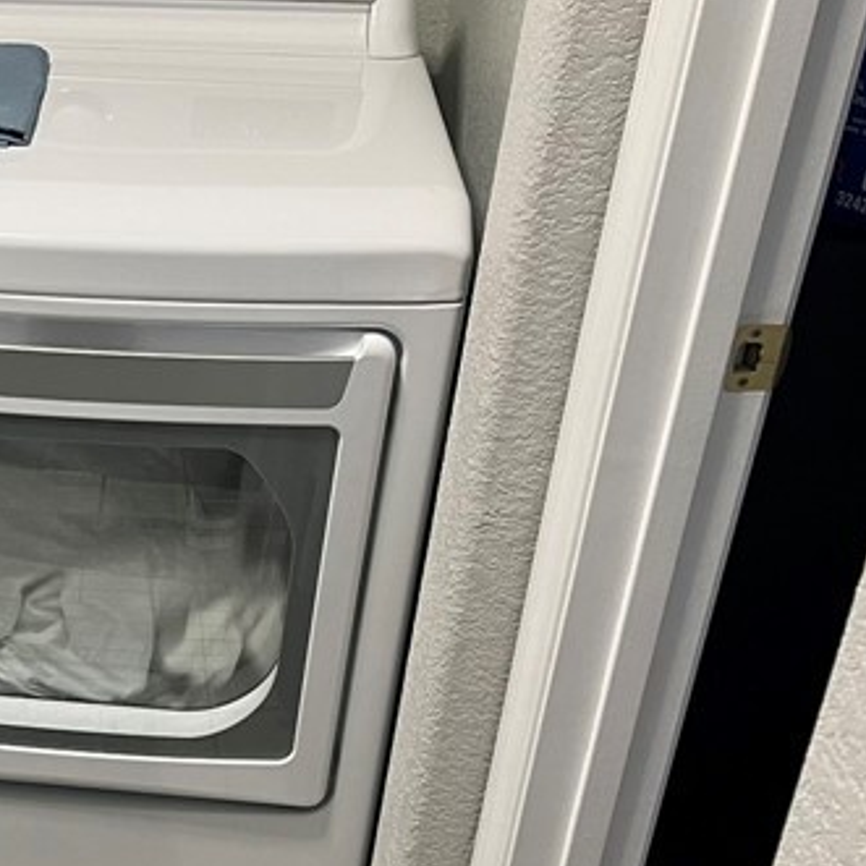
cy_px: 649
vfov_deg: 24.1
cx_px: -215
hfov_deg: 22.2
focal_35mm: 71
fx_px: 2010
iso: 125
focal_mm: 5.1
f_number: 1.6
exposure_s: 1/60
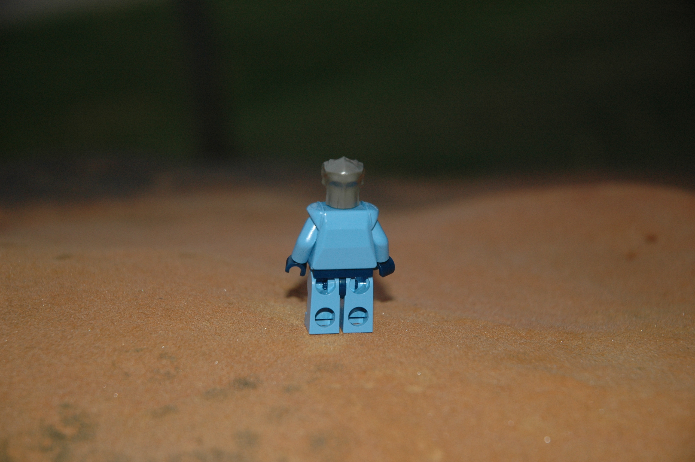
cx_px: 348
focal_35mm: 105
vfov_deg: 13.0
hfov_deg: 19.5
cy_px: 231
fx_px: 2025
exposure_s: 1/60
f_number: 4.5
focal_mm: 70
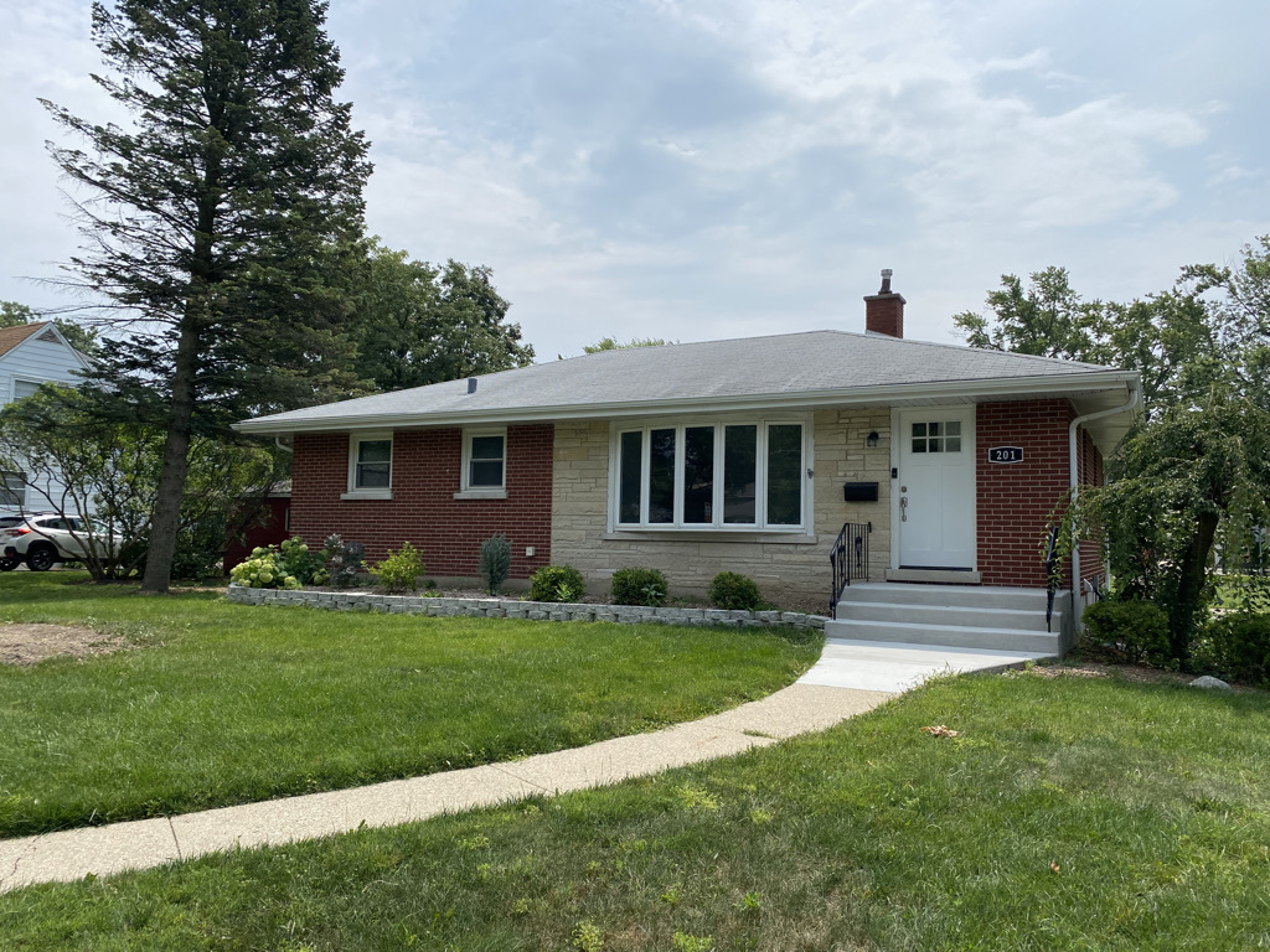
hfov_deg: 67.3
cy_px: 476
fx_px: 954
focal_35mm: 26
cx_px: 635
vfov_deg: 53.1
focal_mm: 4.25
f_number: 1.8
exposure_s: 1/5747
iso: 32
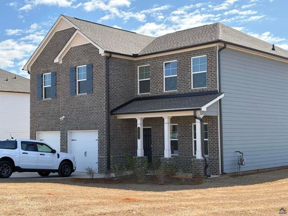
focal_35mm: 52
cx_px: 144
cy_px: 108
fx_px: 433
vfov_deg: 28.0
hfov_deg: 36.8
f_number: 1.6
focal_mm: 5.96
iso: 50
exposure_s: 1/1848
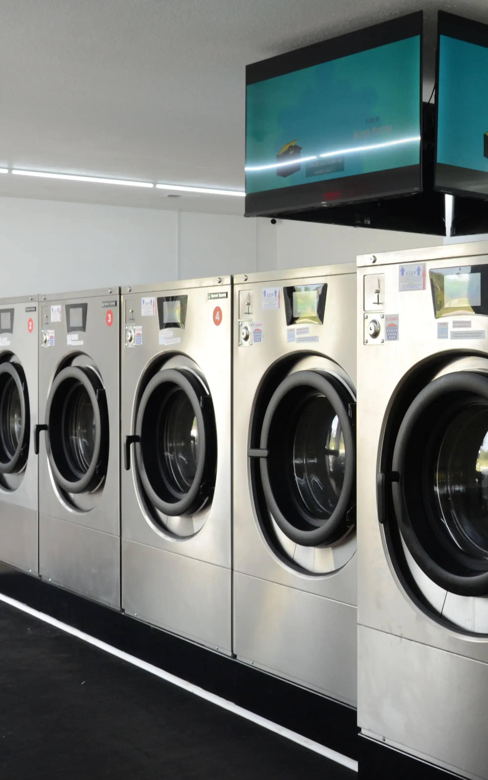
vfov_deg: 36.3
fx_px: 1192
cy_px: 386
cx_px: 467
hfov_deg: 22.4
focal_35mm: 56
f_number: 8
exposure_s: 1/40
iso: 500
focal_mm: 24
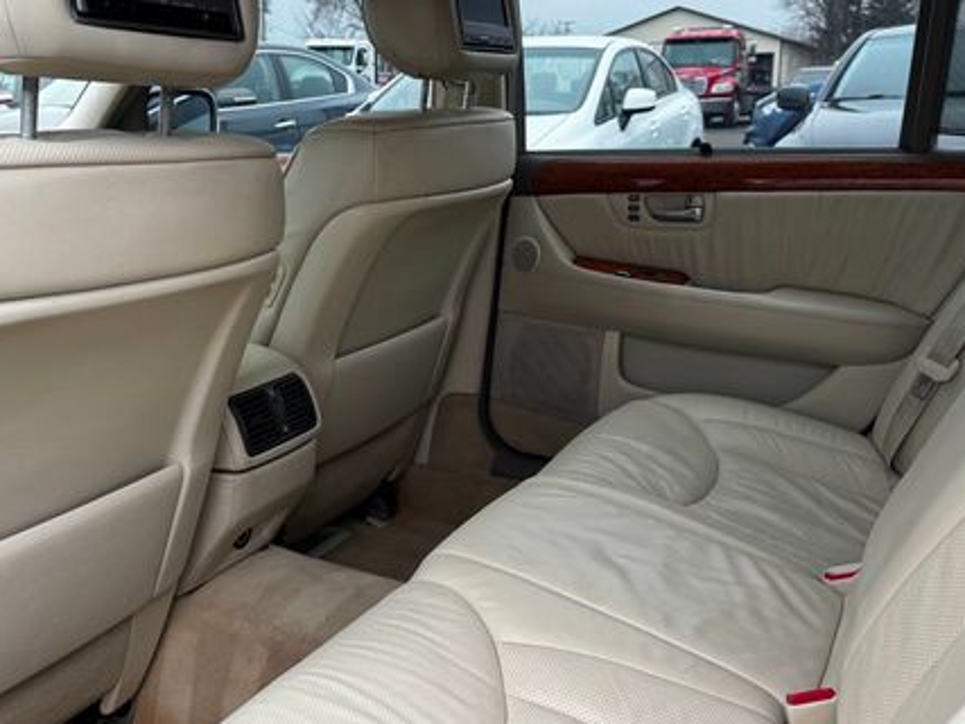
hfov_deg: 51.2
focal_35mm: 36
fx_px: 1003
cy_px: 308
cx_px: 414
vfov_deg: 39.5
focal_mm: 6.76
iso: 80
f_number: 1.78
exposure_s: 1/572
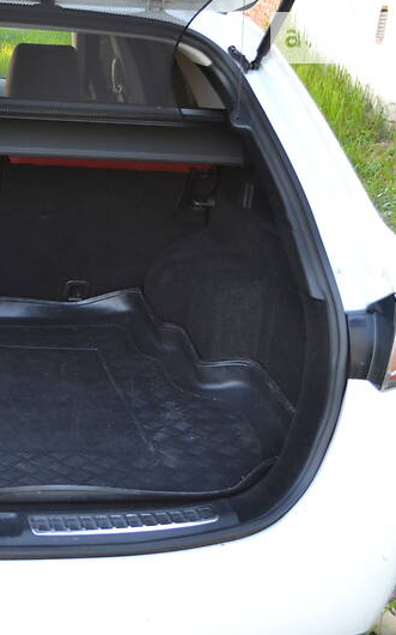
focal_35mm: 60
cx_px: -18
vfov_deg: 34.0
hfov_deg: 20.8
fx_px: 1037
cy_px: 317
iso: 400
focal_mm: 26
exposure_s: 1/80
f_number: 4.2
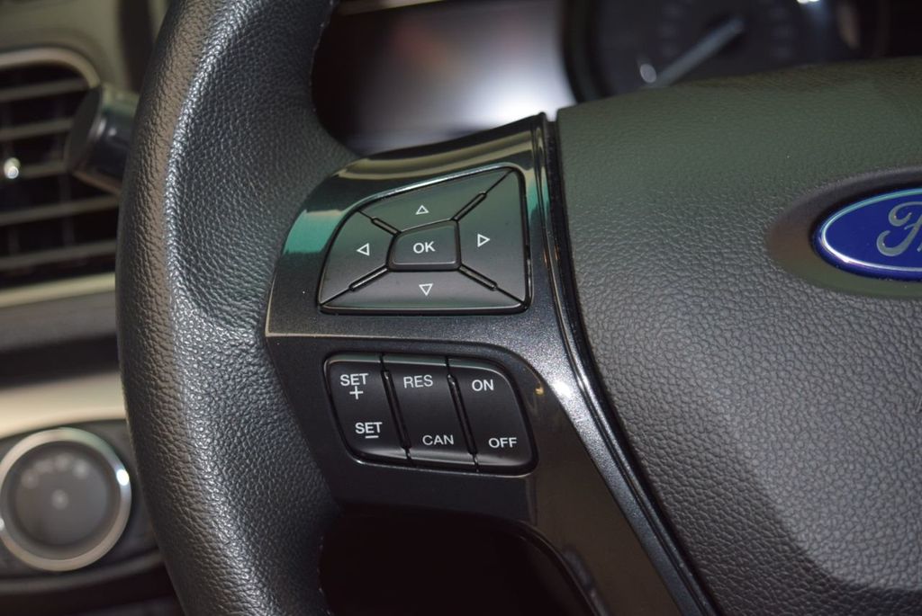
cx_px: 461
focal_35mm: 68
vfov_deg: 20.2
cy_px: 308
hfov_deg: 29.8
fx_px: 1730
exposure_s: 1/80
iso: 450
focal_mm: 45
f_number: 5
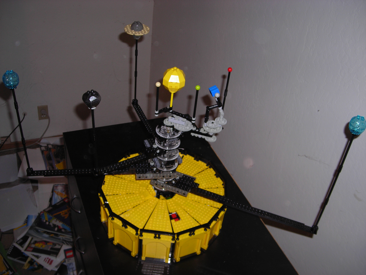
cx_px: 183
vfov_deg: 37.7
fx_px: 402
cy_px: 138
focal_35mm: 38
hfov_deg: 49.0
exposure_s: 1/60.1
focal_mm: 6.3
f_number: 3.2
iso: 50
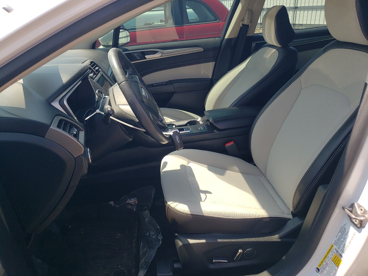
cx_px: 184
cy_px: 138
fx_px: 276
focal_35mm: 26
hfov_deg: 67.3
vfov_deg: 53.1
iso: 50
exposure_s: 1/909
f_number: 1.5
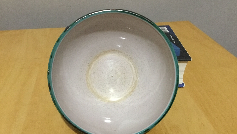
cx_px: 118
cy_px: 71
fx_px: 214
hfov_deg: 58.0
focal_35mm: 34
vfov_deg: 34.6
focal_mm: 3.3
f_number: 2.4
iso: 400
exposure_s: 1/17
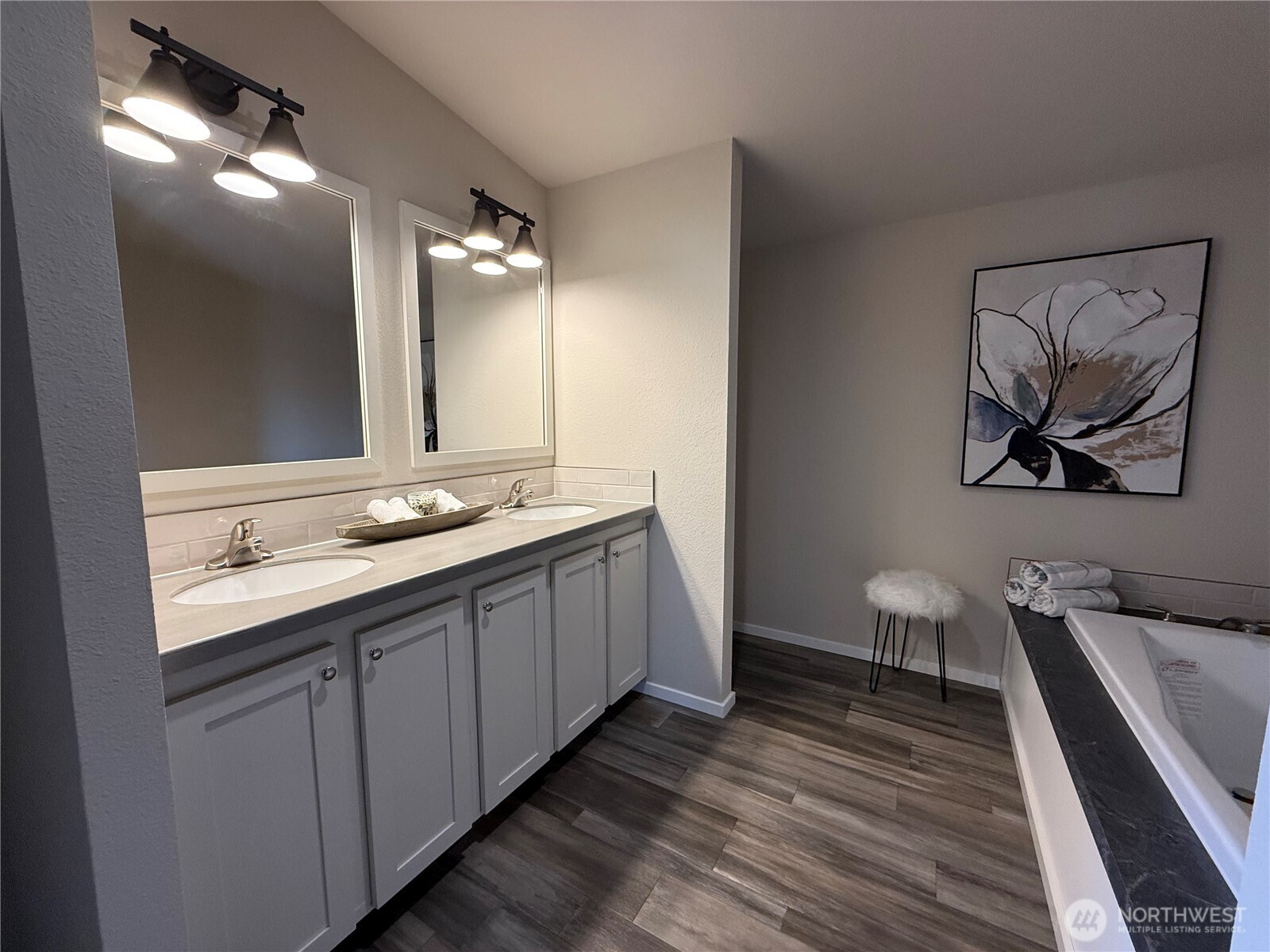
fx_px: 514
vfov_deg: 85.7
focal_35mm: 14
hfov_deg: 102.1
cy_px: 476
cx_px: 635
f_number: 2.2
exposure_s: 1/120
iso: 200
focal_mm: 2.22
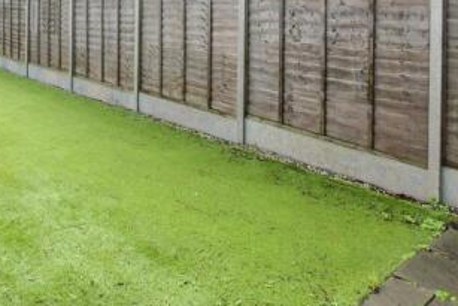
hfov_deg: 54.4
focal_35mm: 32
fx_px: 407
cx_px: 87
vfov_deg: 36.2
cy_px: -13
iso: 320
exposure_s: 1/125
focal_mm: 10
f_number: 8
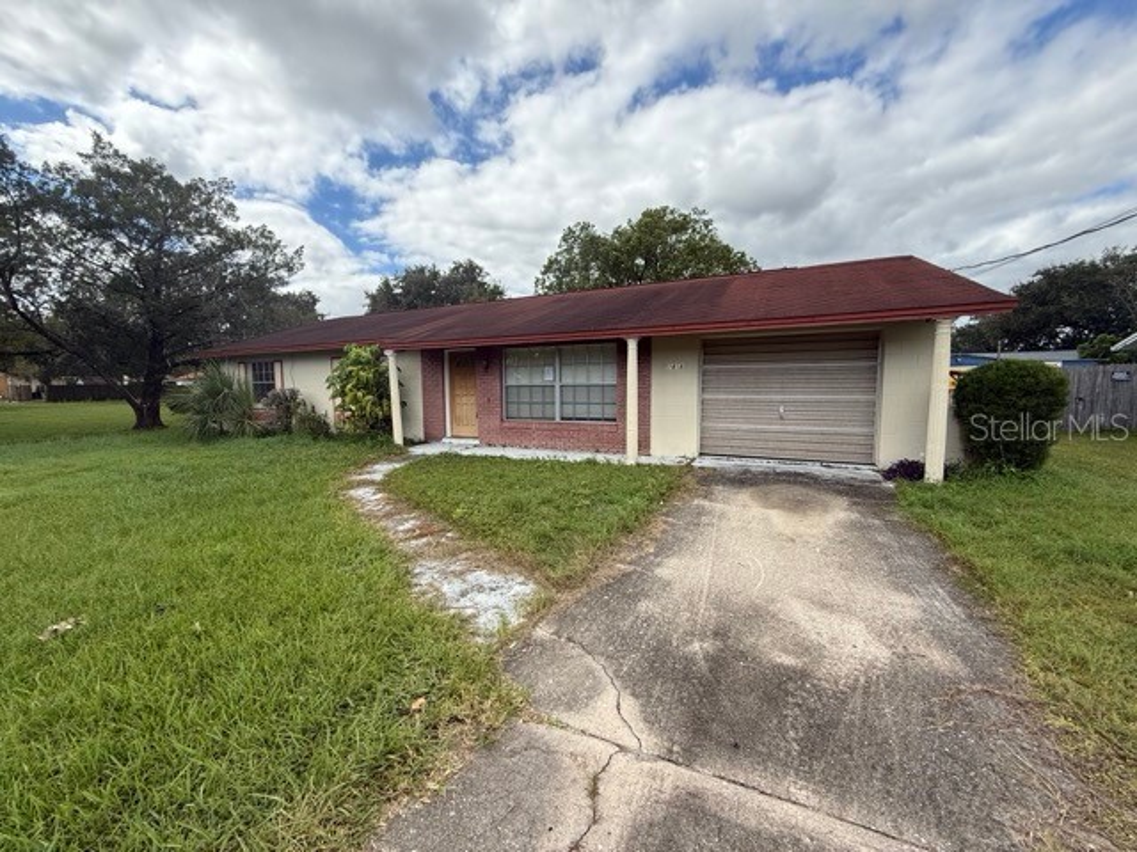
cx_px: 568
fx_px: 460
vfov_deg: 85.7
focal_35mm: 14
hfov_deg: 102.1
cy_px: 426
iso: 64
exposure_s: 1/1068
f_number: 2.2
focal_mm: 2.22
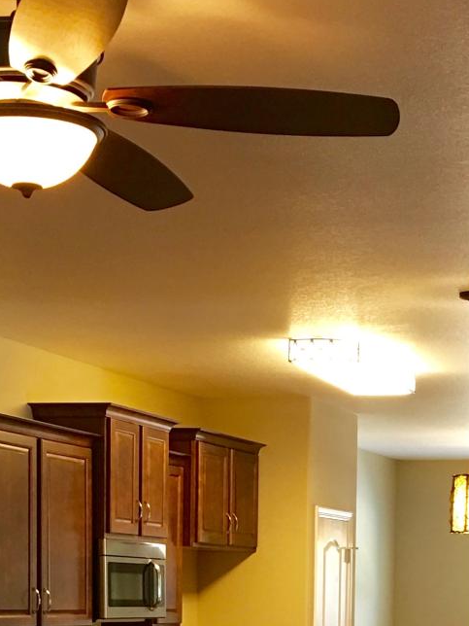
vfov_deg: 20.2
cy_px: 775
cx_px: 352
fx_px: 1626
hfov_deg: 16.3
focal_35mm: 90
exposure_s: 1/15
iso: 50
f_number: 2.2
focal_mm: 4.15
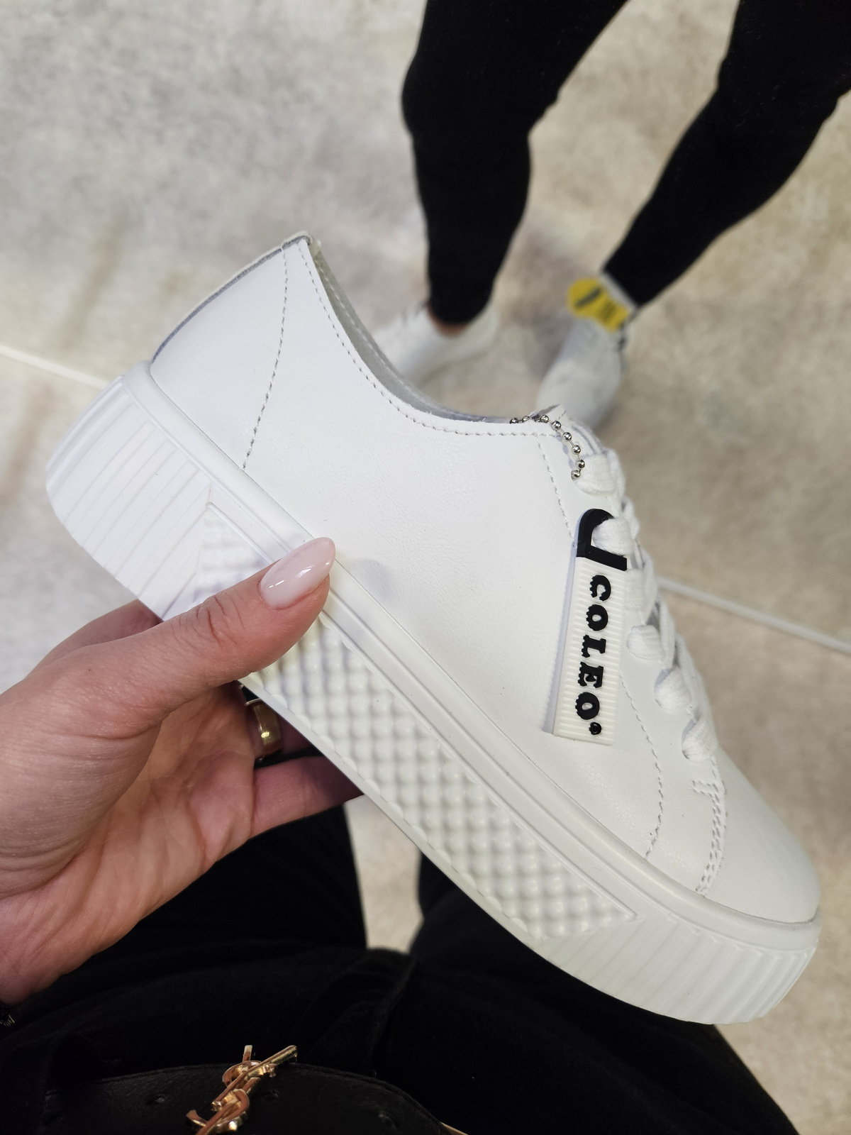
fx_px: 754
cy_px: 568
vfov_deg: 73.9
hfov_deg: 58.9
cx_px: 426
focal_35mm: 23
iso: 250
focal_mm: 5.4
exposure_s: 1/100
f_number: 1.8
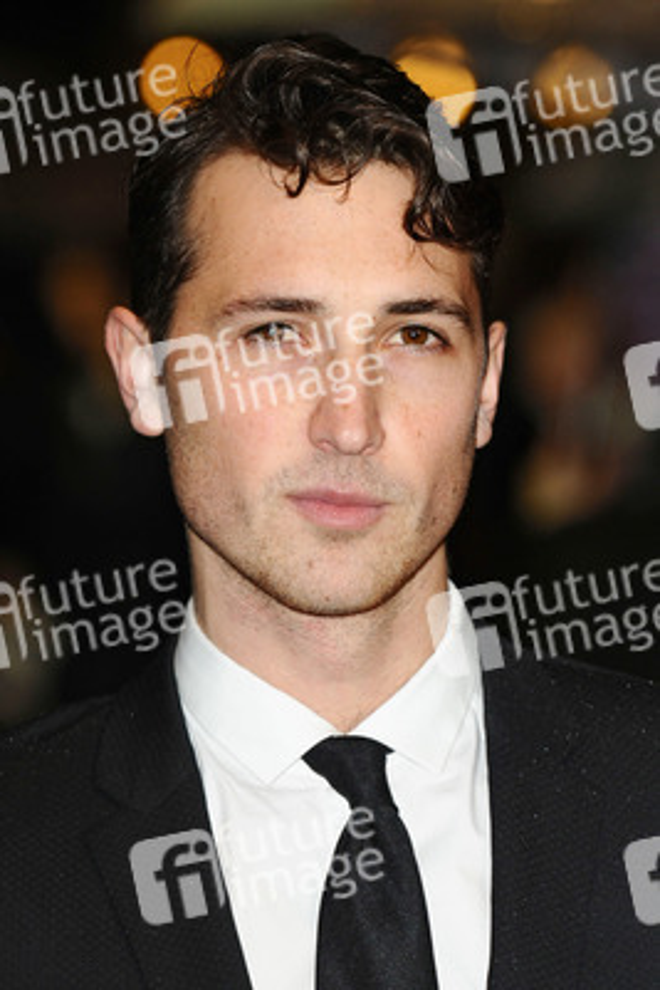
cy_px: 495
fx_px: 5976
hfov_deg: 6.3
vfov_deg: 9.5
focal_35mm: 218
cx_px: 330
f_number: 4.5
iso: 320
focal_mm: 145
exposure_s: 1/160
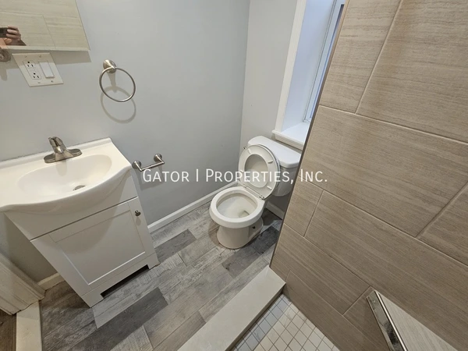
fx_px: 176
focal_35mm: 13
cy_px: 176
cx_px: 234
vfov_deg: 89.9
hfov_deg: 106.2
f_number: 2.2
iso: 250
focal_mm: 2.2
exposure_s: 1/60
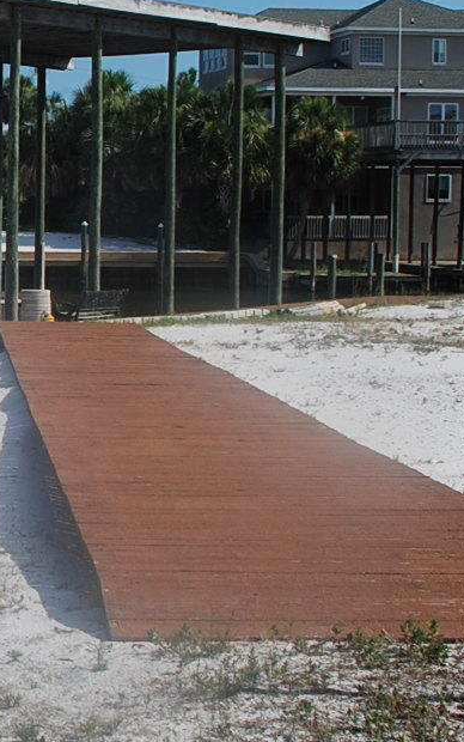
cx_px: -286
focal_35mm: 86
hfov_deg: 14.0
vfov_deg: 24.0
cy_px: 274
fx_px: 1738
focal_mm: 18
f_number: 9
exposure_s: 1/320
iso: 100
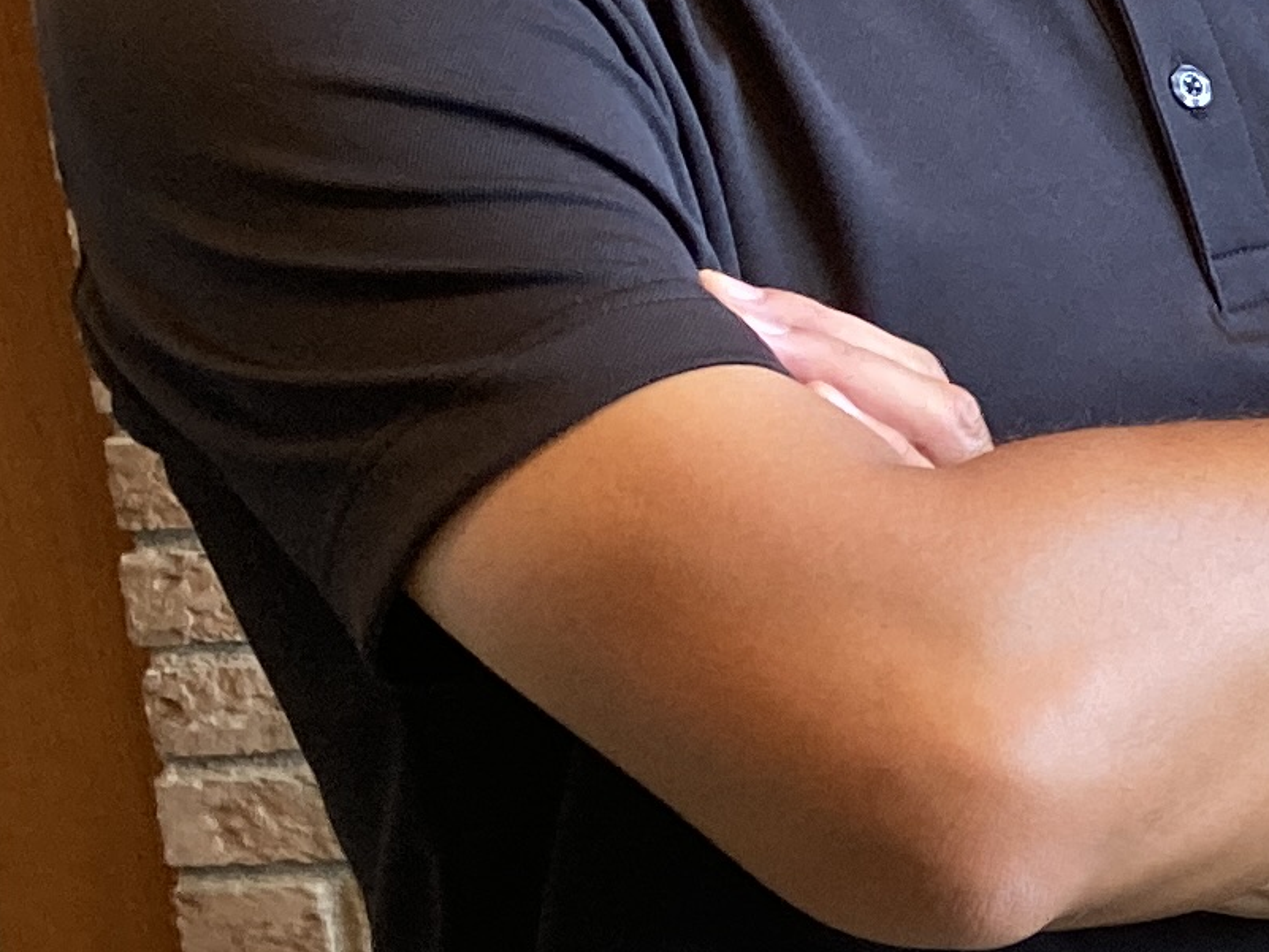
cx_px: 2631
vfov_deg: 10.5
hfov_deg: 12.2
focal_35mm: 141
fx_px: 5170
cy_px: 432
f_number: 1.8
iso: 100
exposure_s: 1/50
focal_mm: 3.99
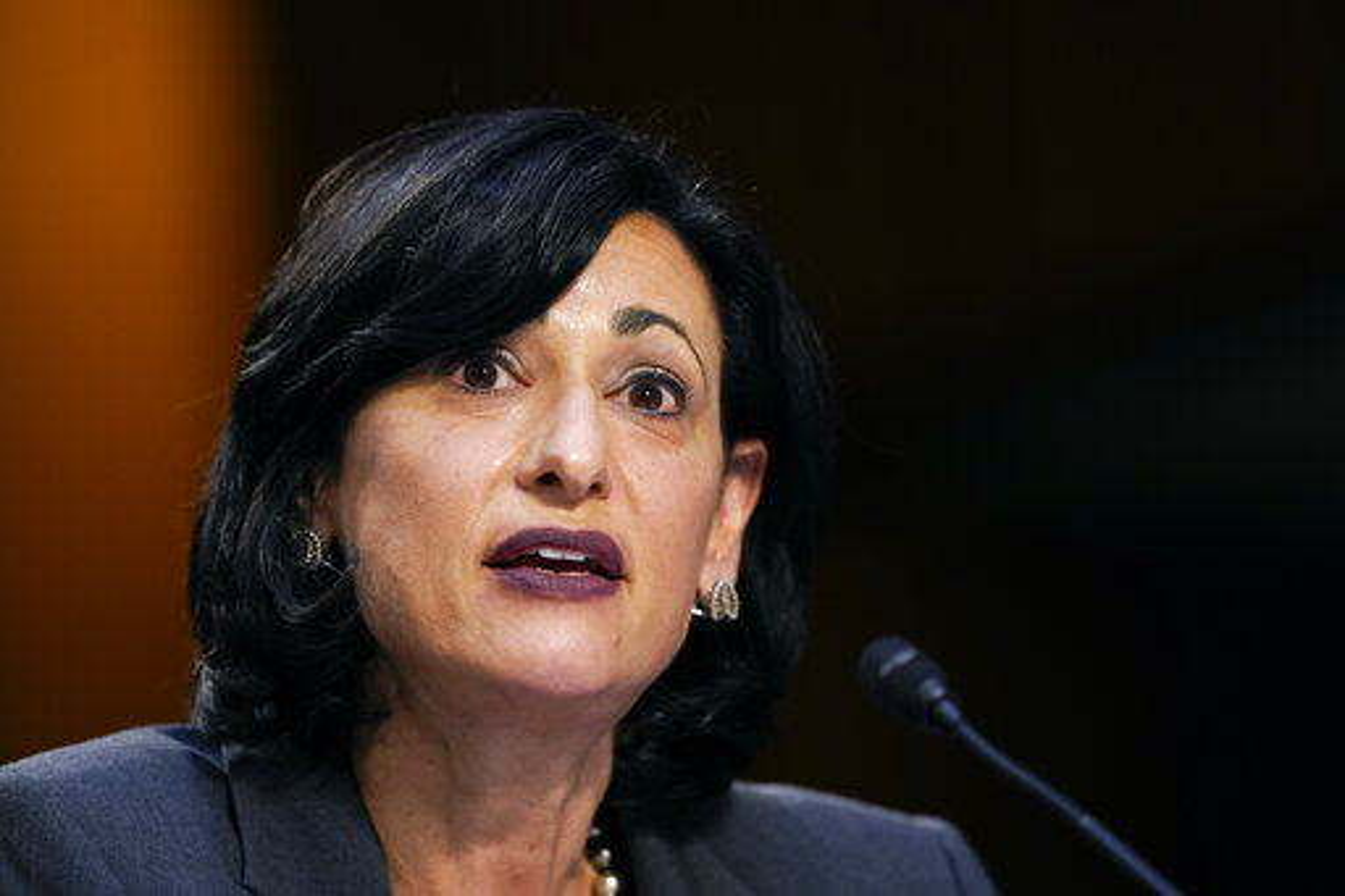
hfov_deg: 5.2
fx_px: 14939
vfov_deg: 3.4
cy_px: 448
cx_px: 672
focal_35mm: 400
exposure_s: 1/250
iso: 2000
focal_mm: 400
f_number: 3.2
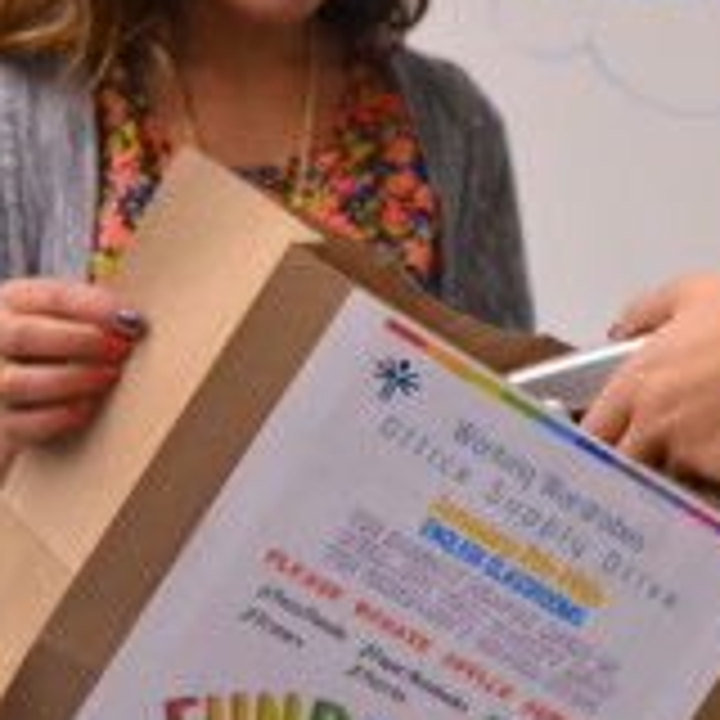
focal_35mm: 90
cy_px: 180
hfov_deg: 18.7
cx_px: 736
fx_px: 2118
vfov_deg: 19.2
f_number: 3.8
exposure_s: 1/100
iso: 1250
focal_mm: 29
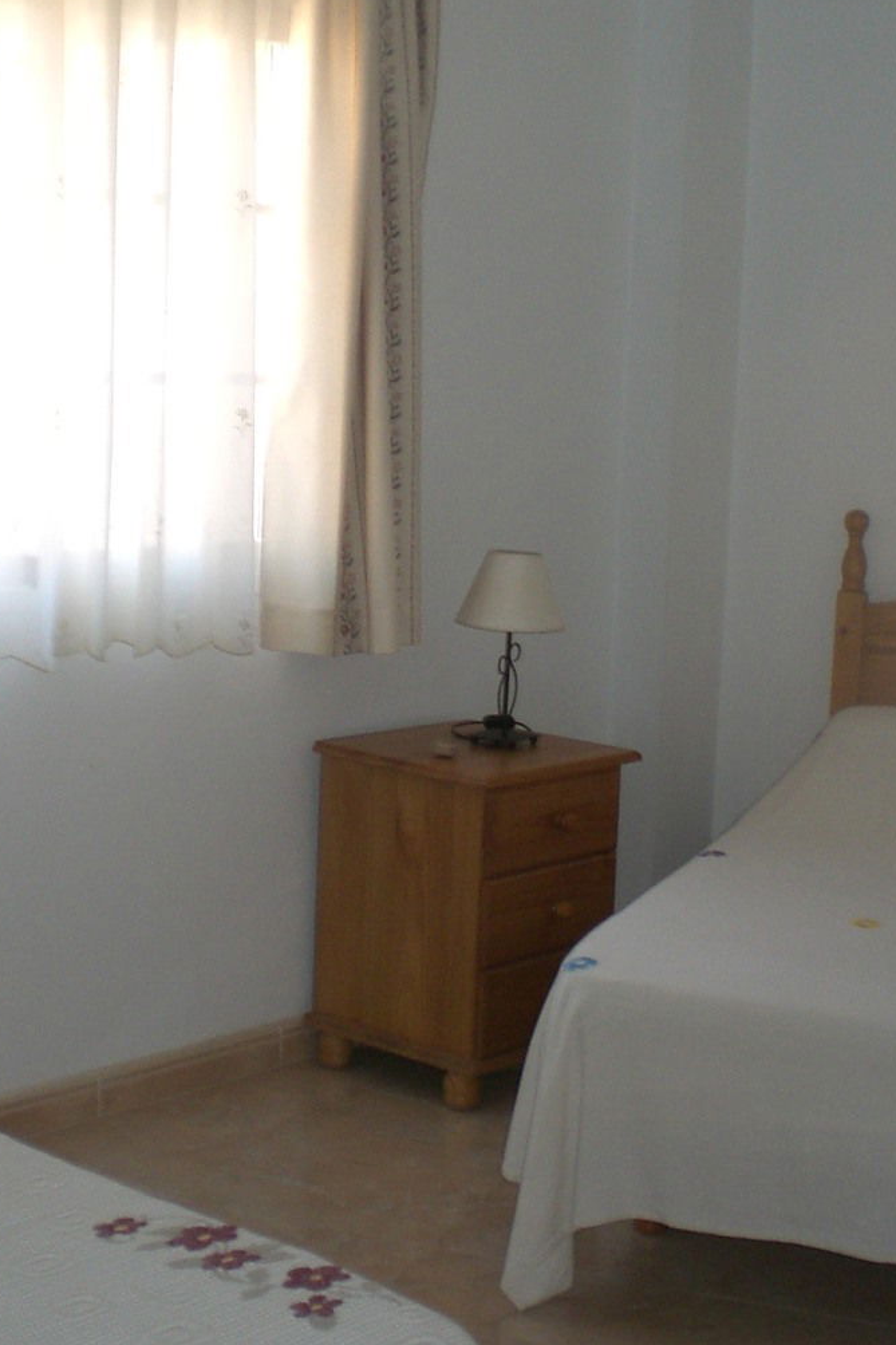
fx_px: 2353
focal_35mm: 63
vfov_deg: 31.9
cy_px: 585
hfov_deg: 21.5
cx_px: 580
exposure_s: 1/80
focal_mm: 6.3
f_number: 3.1
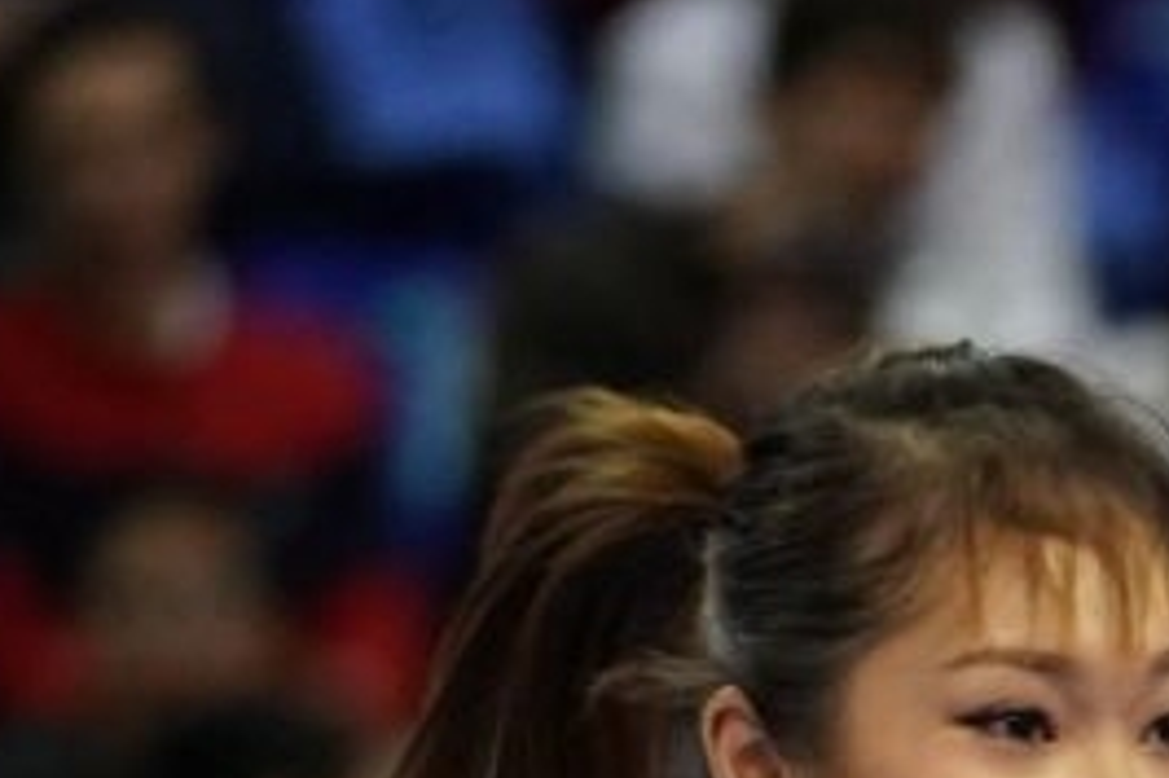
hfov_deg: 2.3
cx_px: 2272
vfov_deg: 1.5
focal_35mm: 907
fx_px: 29433
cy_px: 2409
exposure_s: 1/500
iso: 2000
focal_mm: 134
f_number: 2.8
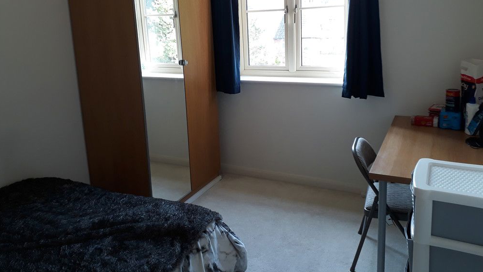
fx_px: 384
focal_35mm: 30
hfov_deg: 64.3
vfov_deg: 38.5
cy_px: 89
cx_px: 244
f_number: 1.9
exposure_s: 1/30
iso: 50
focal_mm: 3.6
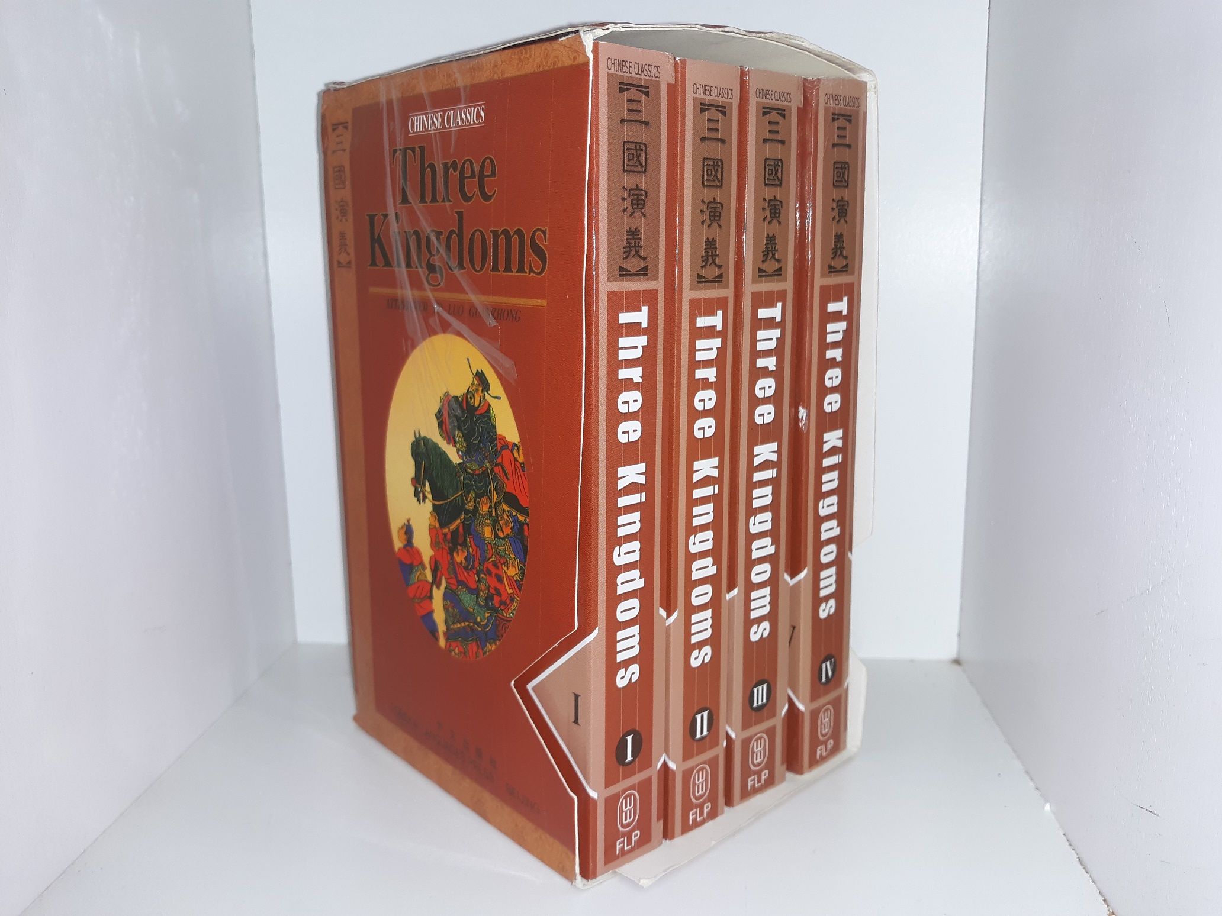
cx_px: 611
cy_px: 458
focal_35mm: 28
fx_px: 988
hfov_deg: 63.4
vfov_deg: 49.7
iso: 50
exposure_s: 1/120
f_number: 1.7
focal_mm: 3.7
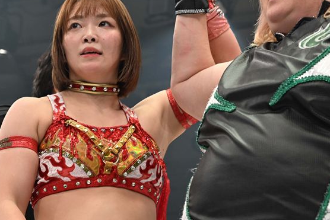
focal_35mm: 110
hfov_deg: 18.5
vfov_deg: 12.5
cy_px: 116
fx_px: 1009
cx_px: 224
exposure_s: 1/500
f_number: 4
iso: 800
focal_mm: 51
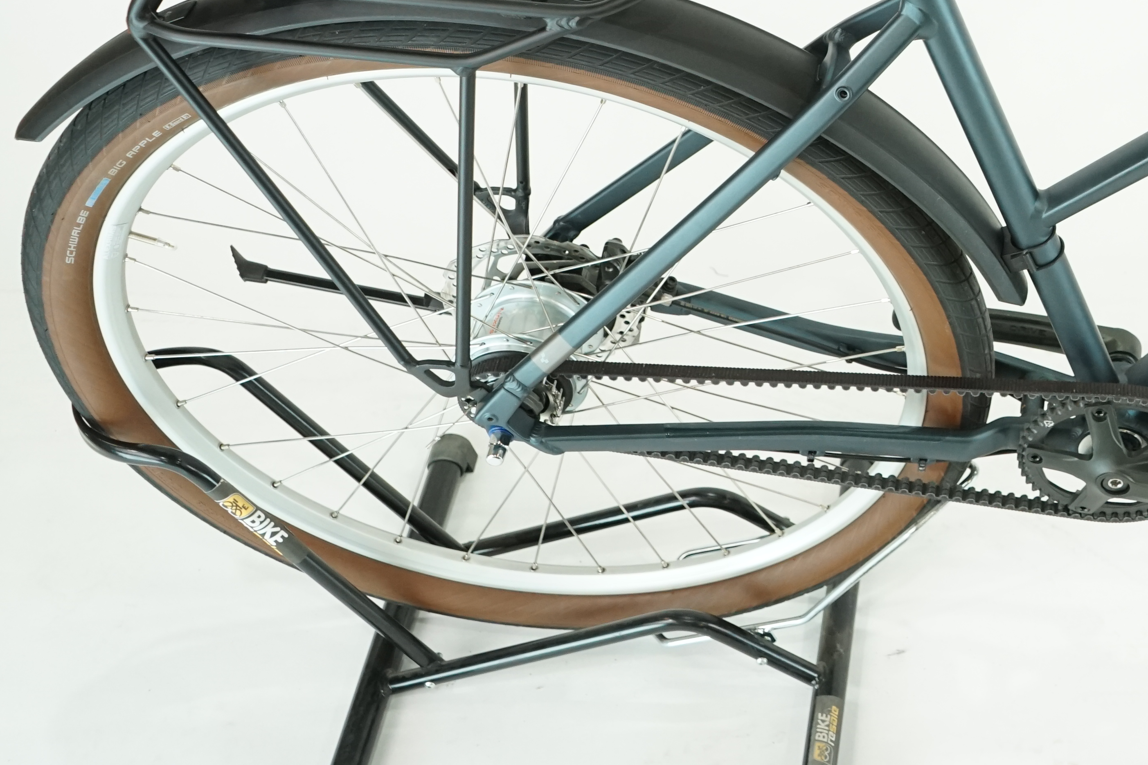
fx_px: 1977
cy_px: 25
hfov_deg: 29.6
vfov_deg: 21.3
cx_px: 1224
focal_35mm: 62
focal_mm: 29
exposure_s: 1/200
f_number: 5
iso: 1600
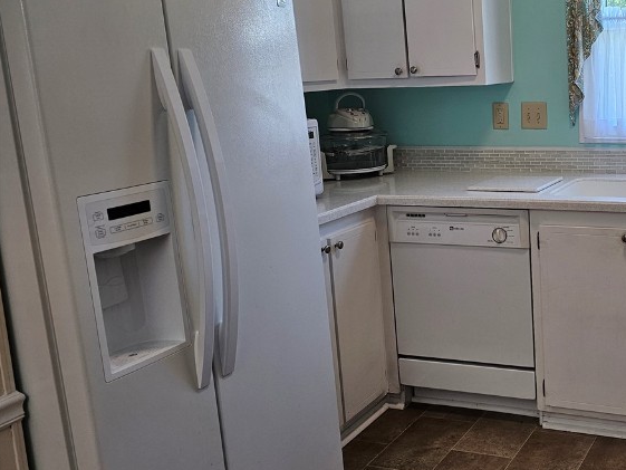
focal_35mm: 42
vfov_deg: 34.3
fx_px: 760
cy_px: 195
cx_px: 568
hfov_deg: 41.2
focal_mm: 6.3
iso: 125
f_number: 1.7
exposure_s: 1/120
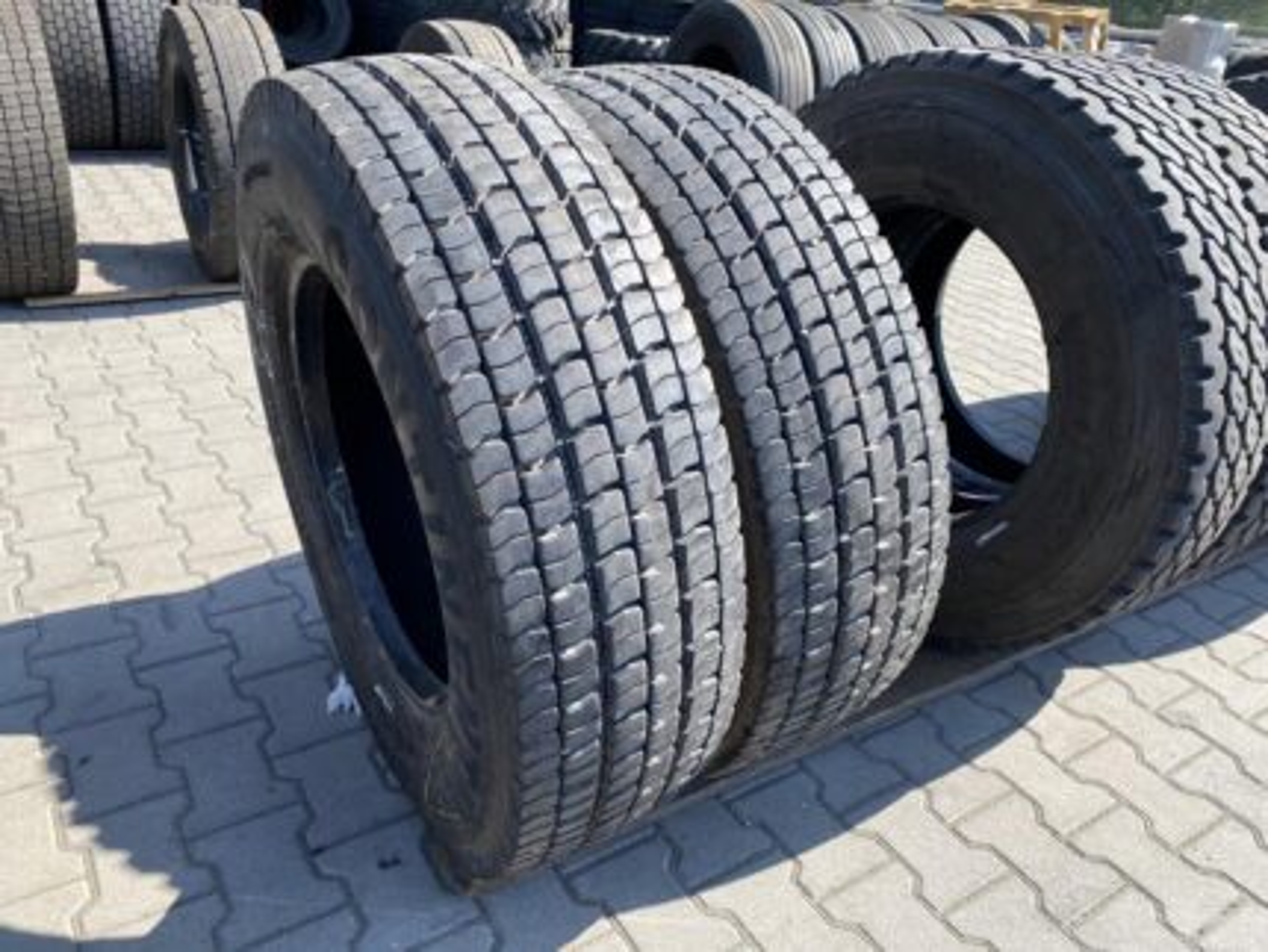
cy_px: 476
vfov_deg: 53.1
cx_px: 634
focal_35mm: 26
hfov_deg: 67.3
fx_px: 953
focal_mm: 4.25
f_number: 1.8
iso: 32
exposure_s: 1/762
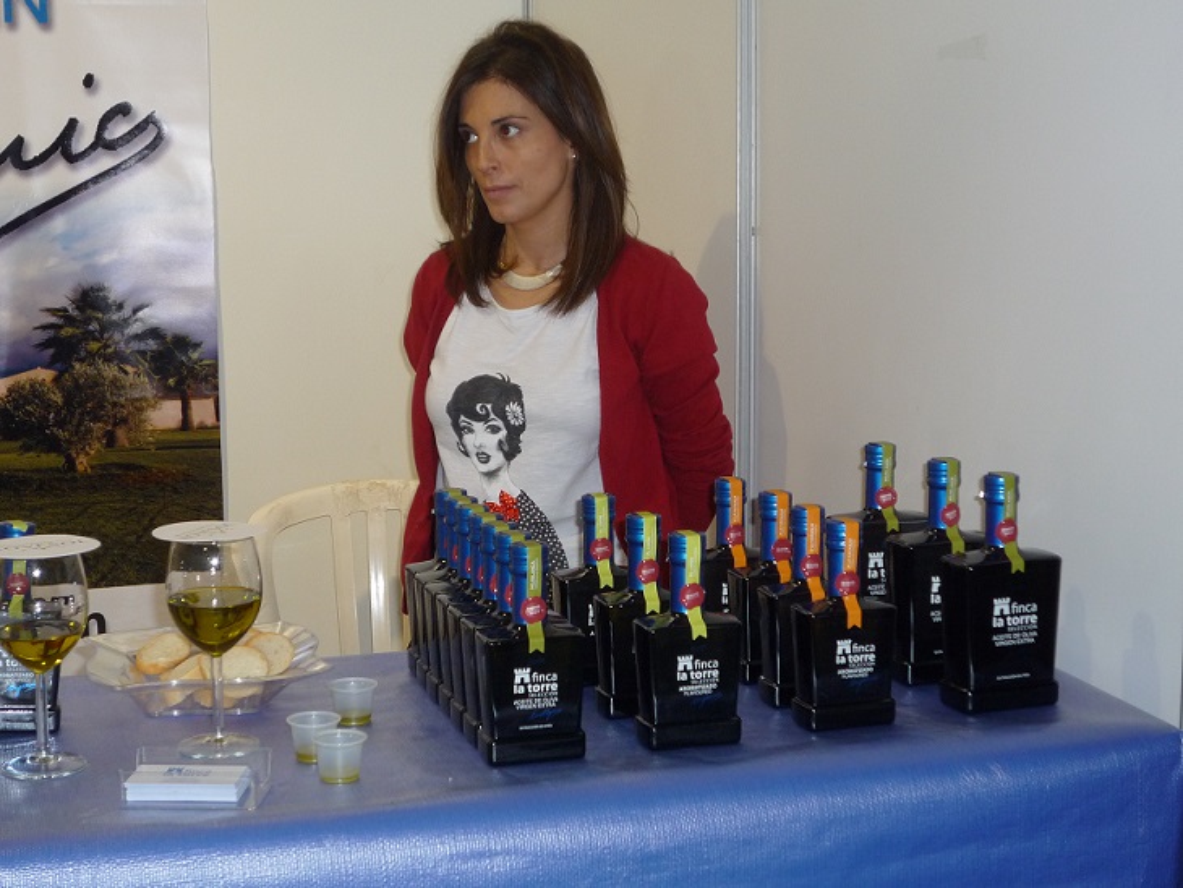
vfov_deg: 25.7
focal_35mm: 57
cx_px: 592
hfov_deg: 33.8
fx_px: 1949
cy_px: 444
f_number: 5.2
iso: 200
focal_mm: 10
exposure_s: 1/40
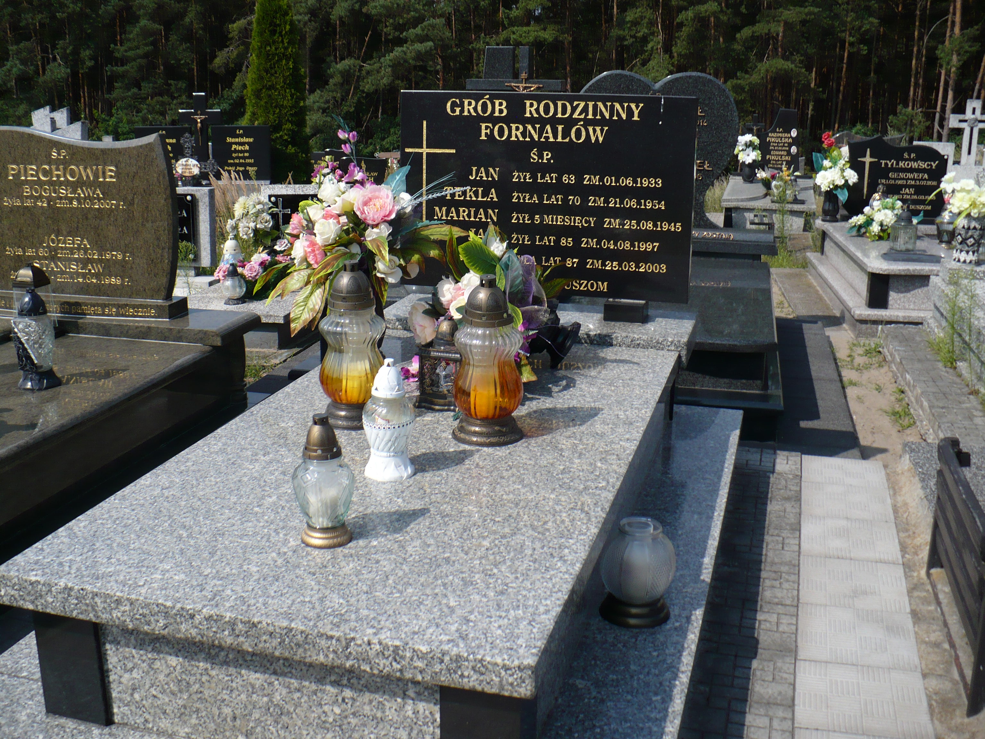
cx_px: 492
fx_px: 1053
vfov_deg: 38.7
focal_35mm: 37
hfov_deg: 50.1
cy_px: 370
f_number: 8
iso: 100
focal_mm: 6.1
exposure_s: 1/250
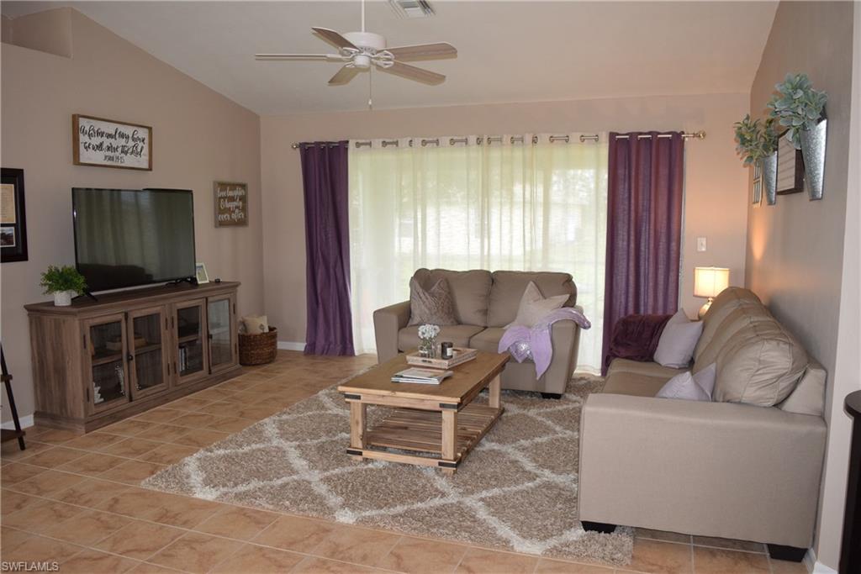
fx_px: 646
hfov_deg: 67.4
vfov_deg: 47.9
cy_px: 287
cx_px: 430
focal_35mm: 27
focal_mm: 18
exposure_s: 1/80
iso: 800
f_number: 4.5
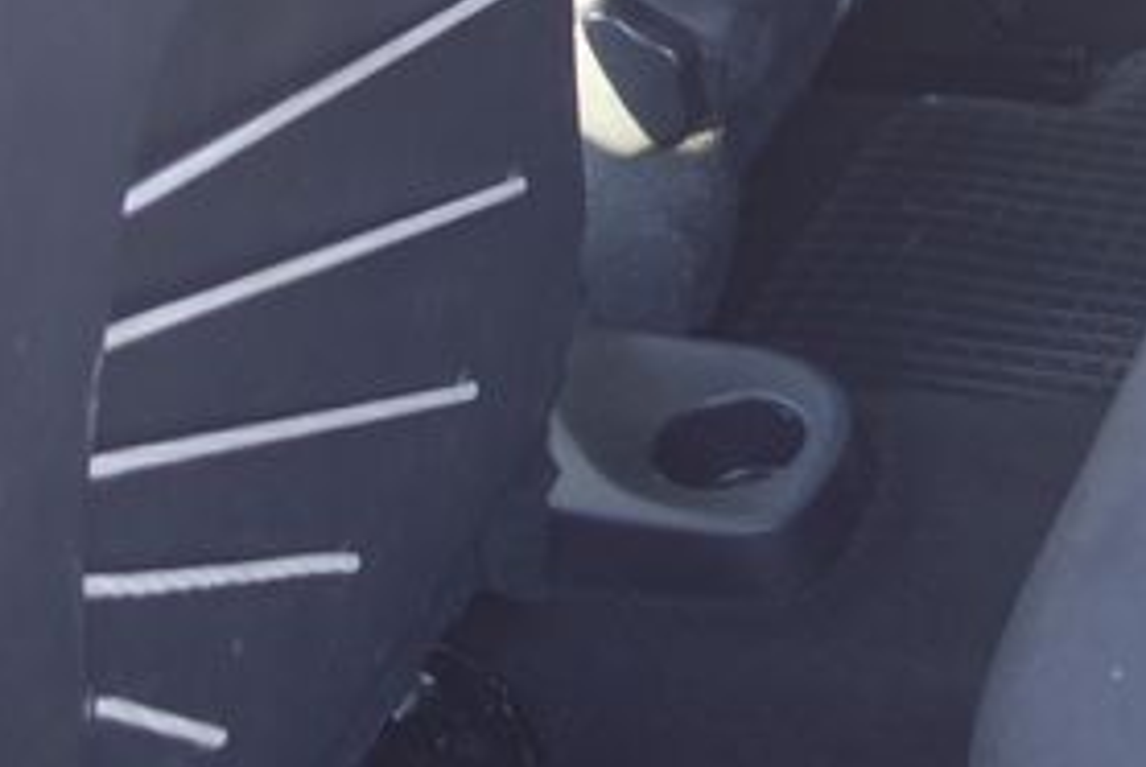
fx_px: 3282
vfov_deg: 13.1
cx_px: 1496
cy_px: -64
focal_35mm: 103
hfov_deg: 18.4
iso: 125
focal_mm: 10.4
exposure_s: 1/60
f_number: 1.8
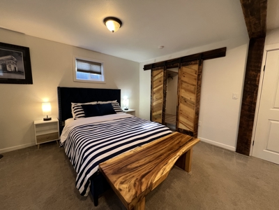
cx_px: 140
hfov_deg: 106.2
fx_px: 105
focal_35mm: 13
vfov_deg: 89.9
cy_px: 105
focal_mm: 1.57
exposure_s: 1/60
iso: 200
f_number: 1.8
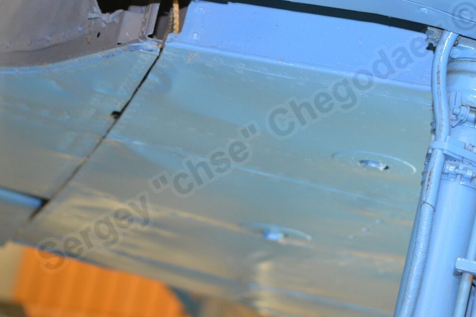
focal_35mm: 181
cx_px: 303
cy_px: 111
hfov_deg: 11.4
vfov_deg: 7.6
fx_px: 2392
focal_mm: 92
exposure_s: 1/60
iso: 1250
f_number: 4.5
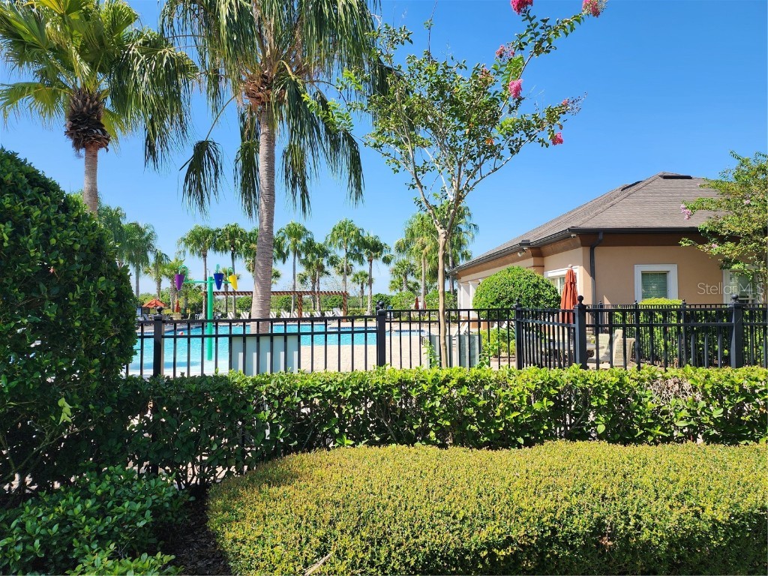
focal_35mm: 23
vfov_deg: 58.9
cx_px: 384
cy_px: 288
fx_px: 510
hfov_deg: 73.9
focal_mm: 6.4
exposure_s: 1/621
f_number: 1.8
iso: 12
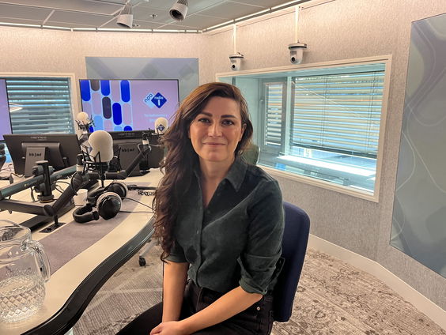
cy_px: 168
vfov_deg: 53.1
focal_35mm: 26
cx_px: 223
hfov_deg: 67.3
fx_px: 335
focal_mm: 5.1
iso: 125
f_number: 1.6
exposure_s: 1/63
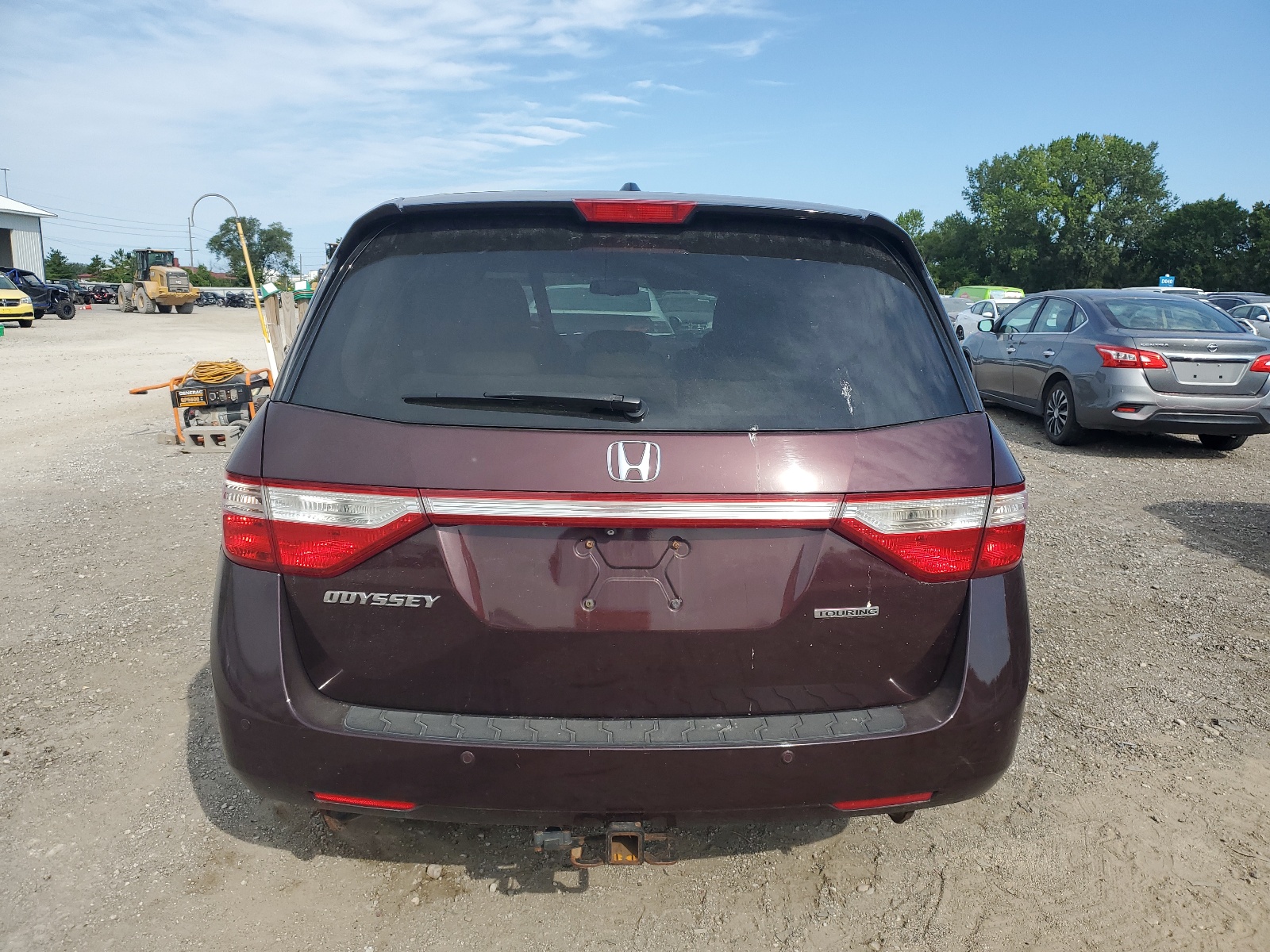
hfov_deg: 67.3
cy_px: 476
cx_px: 635
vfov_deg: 53.1
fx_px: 954
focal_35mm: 26
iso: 50
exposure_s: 1/2500
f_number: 1.5
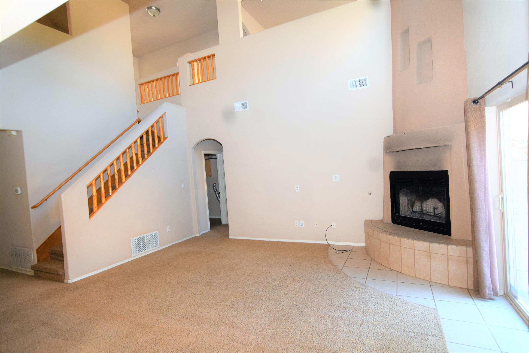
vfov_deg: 67.4
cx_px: 264
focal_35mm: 18
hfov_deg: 90.0
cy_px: 176
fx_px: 264
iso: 800
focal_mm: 12
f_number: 4.5
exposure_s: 1/80
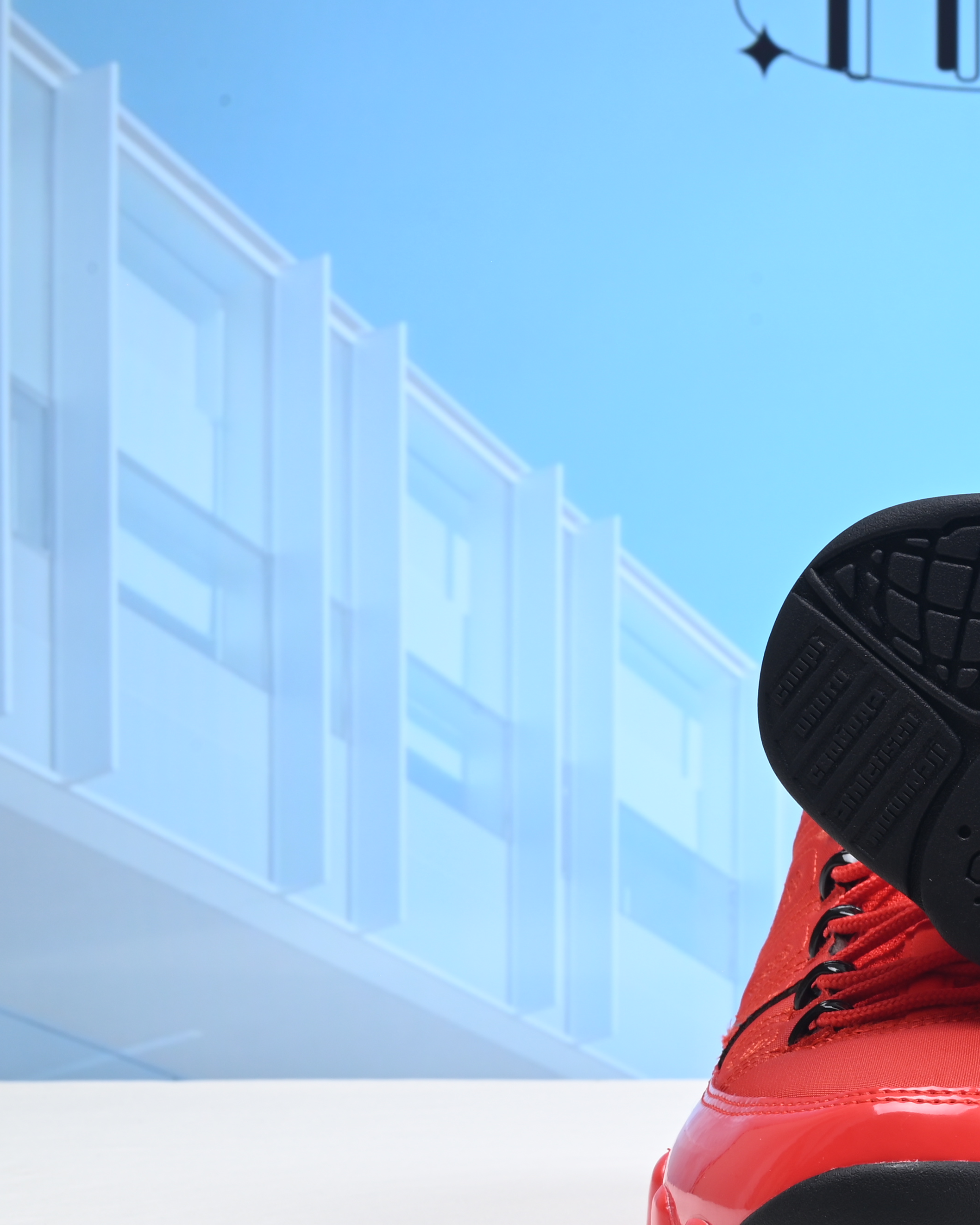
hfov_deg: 17.8
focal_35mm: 79
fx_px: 2864
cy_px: 751
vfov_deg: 24.1
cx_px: 1374
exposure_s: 1/2
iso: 100
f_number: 16
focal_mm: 37
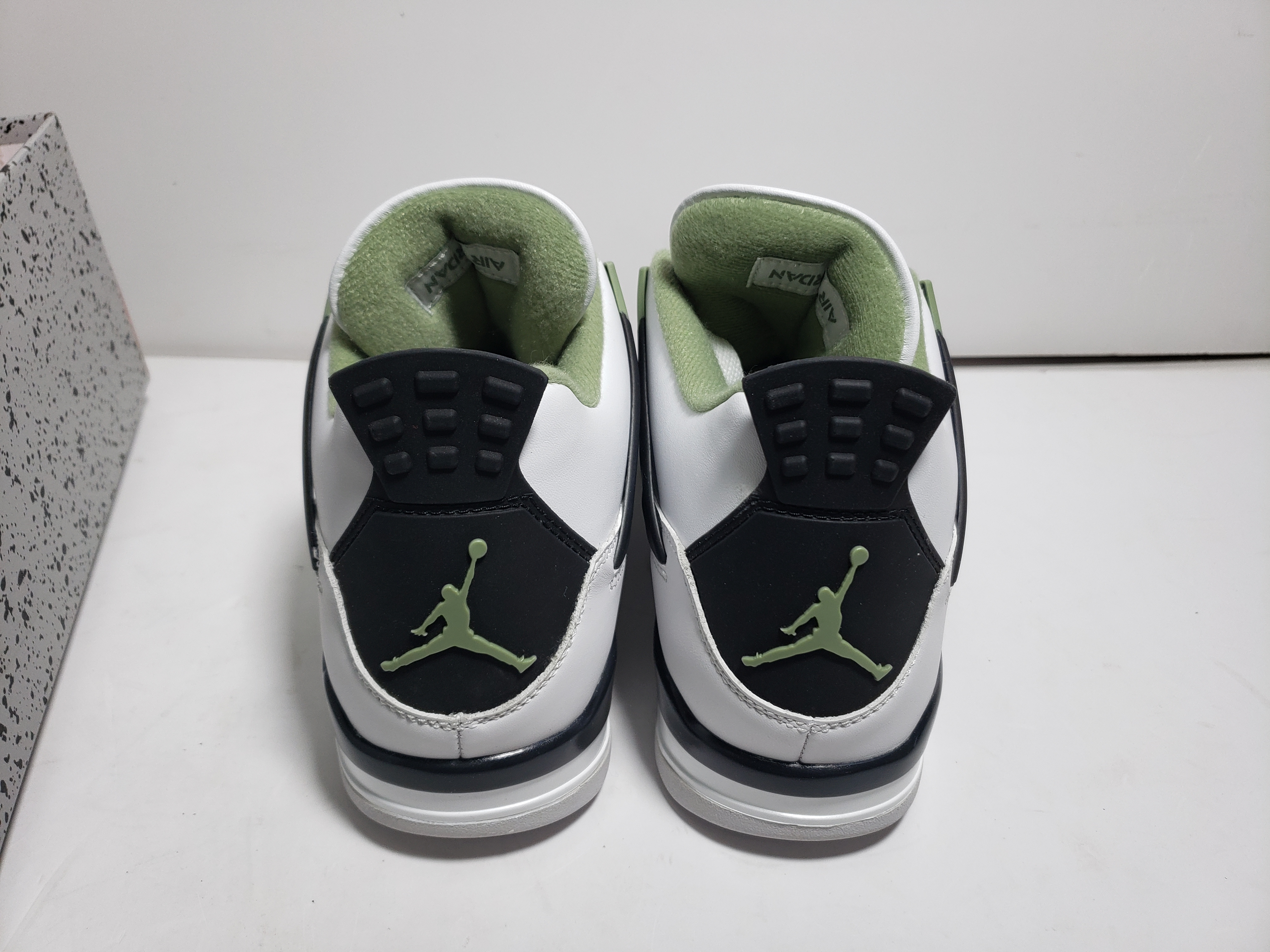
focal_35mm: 26
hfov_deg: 67.3
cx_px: 635
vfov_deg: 53.1
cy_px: 476
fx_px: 954
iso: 50
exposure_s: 1/452
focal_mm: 4.3
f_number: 1.5
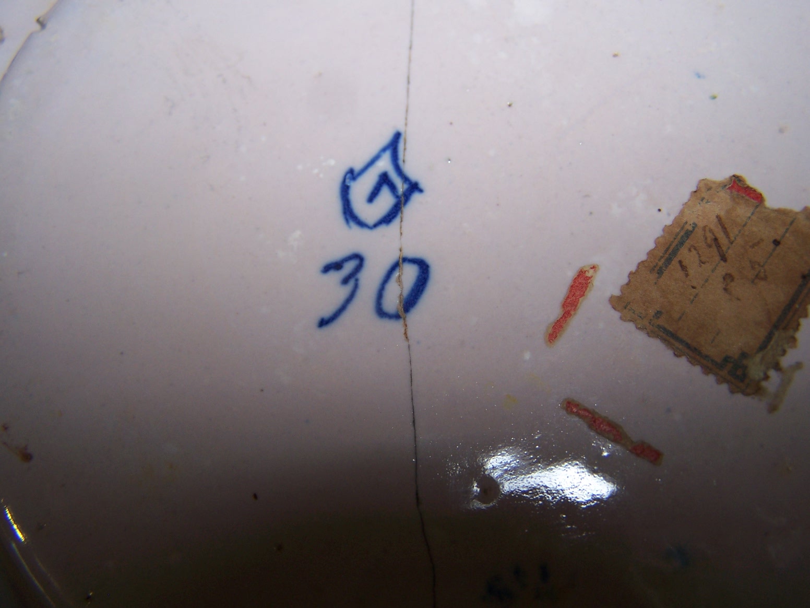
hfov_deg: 49.0
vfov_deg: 37.7
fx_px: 889
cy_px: 304
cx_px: 405
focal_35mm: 38
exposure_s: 1/60
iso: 80
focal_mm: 6.3
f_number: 2.8
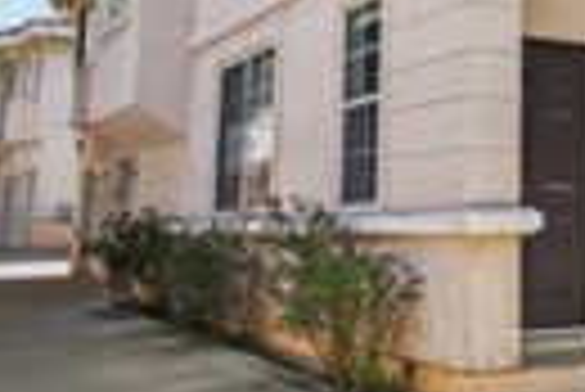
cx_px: 619
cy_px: -45
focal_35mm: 58
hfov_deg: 31.3
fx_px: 941
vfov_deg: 22.1
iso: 400
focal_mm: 18.6
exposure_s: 1/320
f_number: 6.3
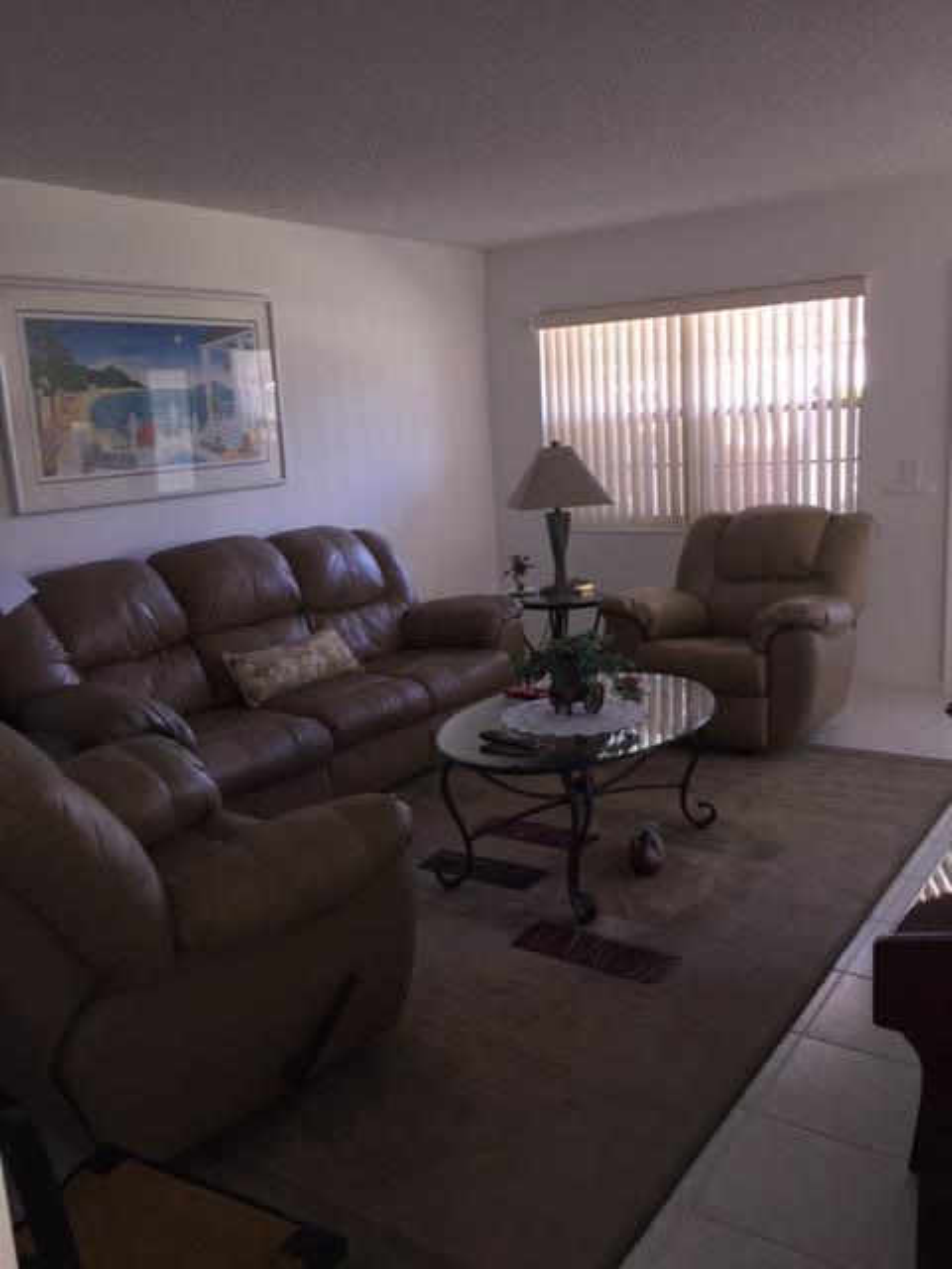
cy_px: 634
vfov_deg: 61.7
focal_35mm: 29
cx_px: 476
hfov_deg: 48.2
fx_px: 1063
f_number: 2.2
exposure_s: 1/30
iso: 40
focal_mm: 4.15
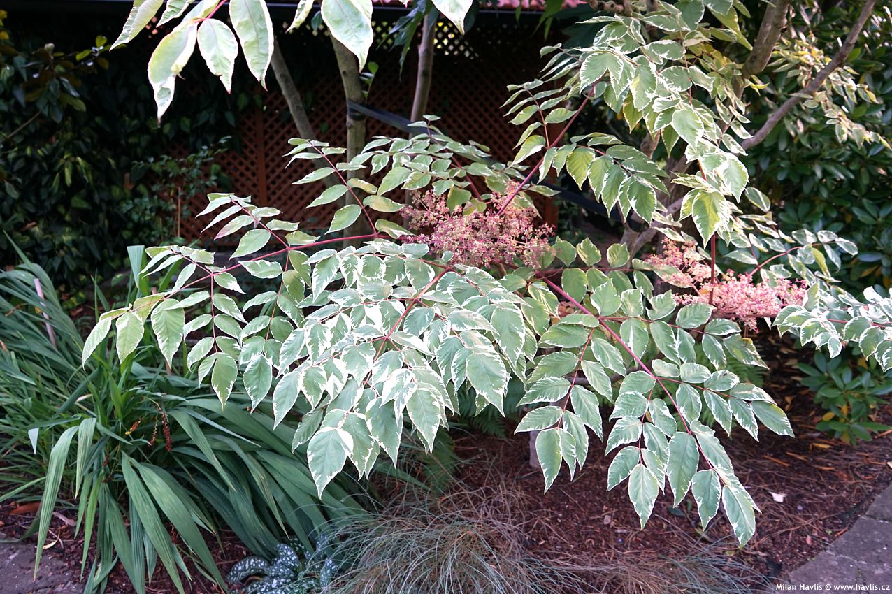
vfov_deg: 46.4
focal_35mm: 28
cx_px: 446
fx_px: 694
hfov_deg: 65.5
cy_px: 297
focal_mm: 28
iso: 400
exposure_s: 1/160
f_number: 5.6
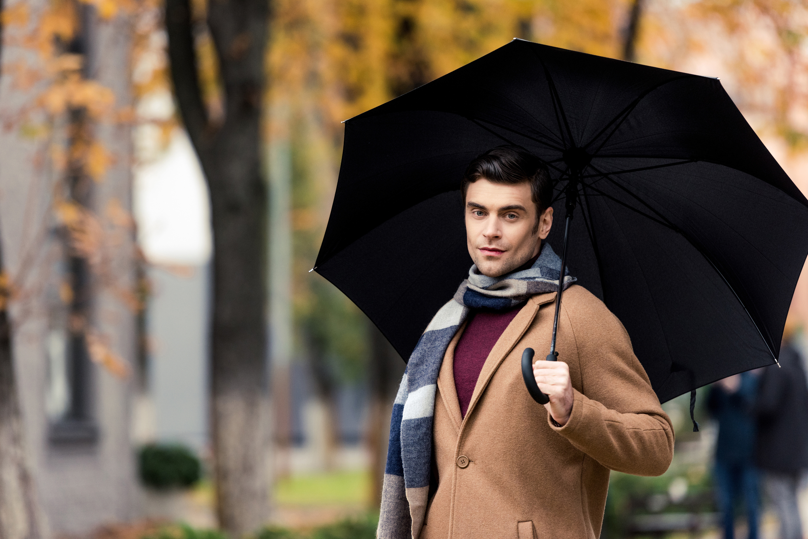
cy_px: 270
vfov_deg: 7.4
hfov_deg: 11.1
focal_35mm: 185
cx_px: 404
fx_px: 4153
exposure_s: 1/320
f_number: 3.2
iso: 800
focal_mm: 185
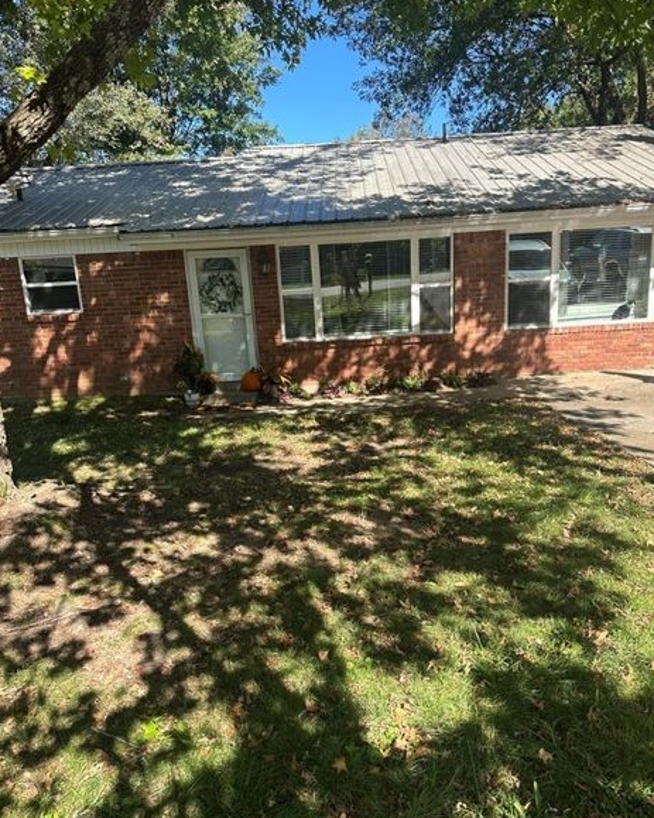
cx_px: 345
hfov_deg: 53.1
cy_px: 440
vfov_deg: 64.0
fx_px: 653
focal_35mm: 27
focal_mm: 6.86
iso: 80
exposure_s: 1/1272
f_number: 1.78
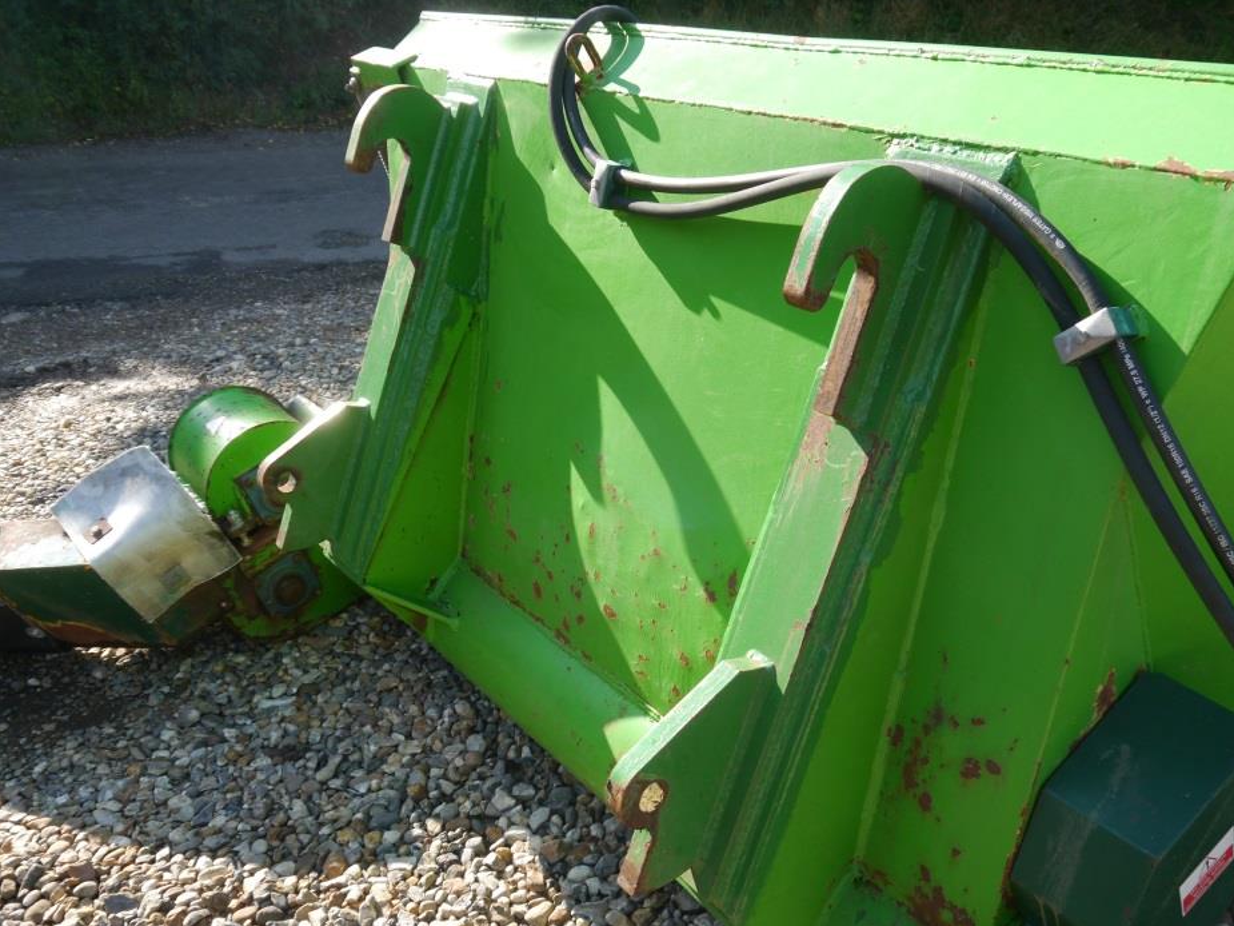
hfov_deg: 58.2
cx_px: 682
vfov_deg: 45.4
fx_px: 1105
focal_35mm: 31
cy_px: 502
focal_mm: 14
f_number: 5
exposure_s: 1/250
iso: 160
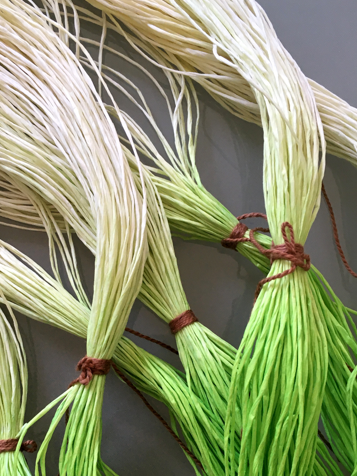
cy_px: 330
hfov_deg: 32.8
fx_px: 605
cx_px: 143
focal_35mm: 44
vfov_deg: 42.2
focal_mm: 4.15
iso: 32
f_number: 2.2
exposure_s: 1/33
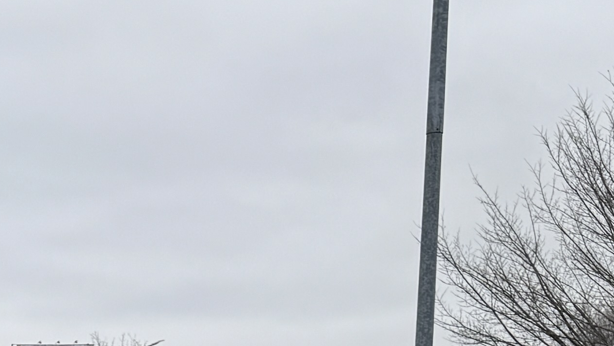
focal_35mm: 118
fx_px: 1921
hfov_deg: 17.1
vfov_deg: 9.1
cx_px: -182
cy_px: 867
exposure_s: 1/128
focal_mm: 6.76
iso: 50
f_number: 1.78
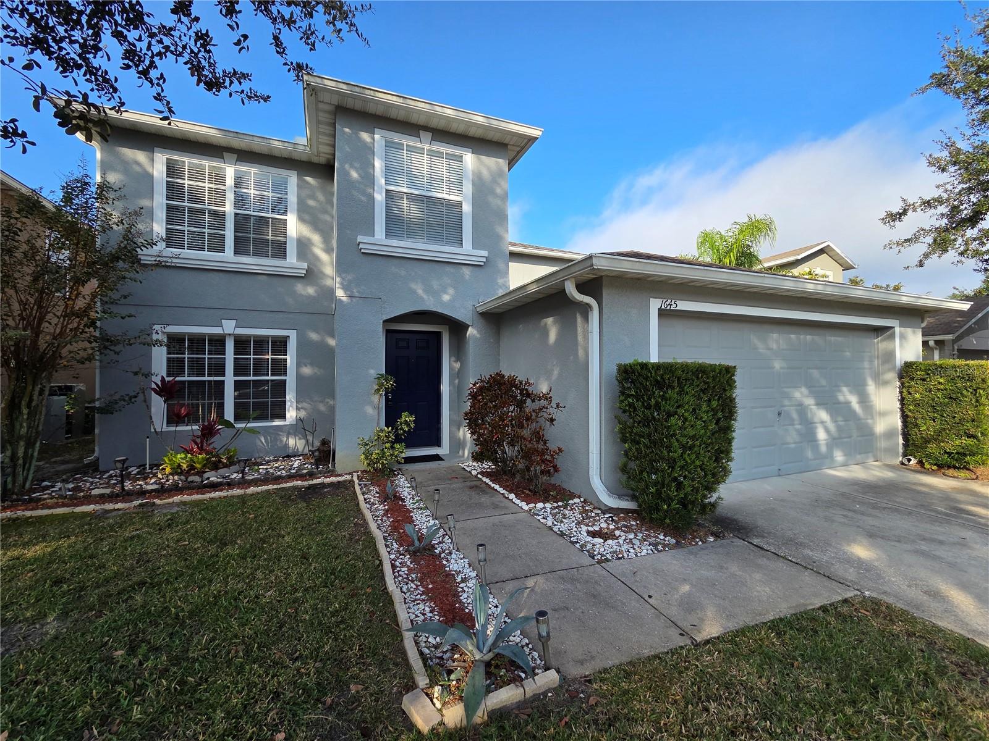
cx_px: 494
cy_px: 370
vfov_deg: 89.9
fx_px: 371
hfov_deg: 106.2
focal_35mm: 13
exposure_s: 1/919
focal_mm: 2.2
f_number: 2.2
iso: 50
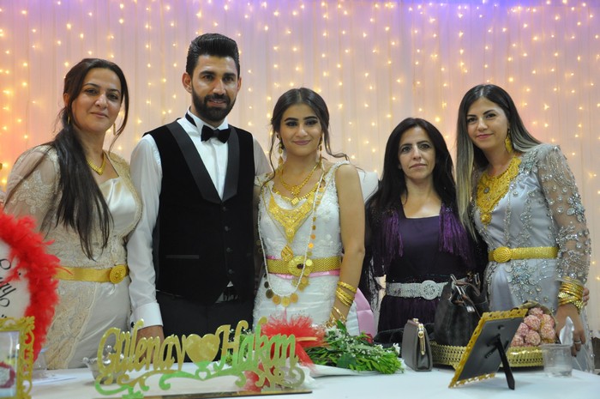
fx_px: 849
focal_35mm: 51
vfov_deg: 26.4
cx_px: 300
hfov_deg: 38.9
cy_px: 200
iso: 1250
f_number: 4.2
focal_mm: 34
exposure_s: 1/60
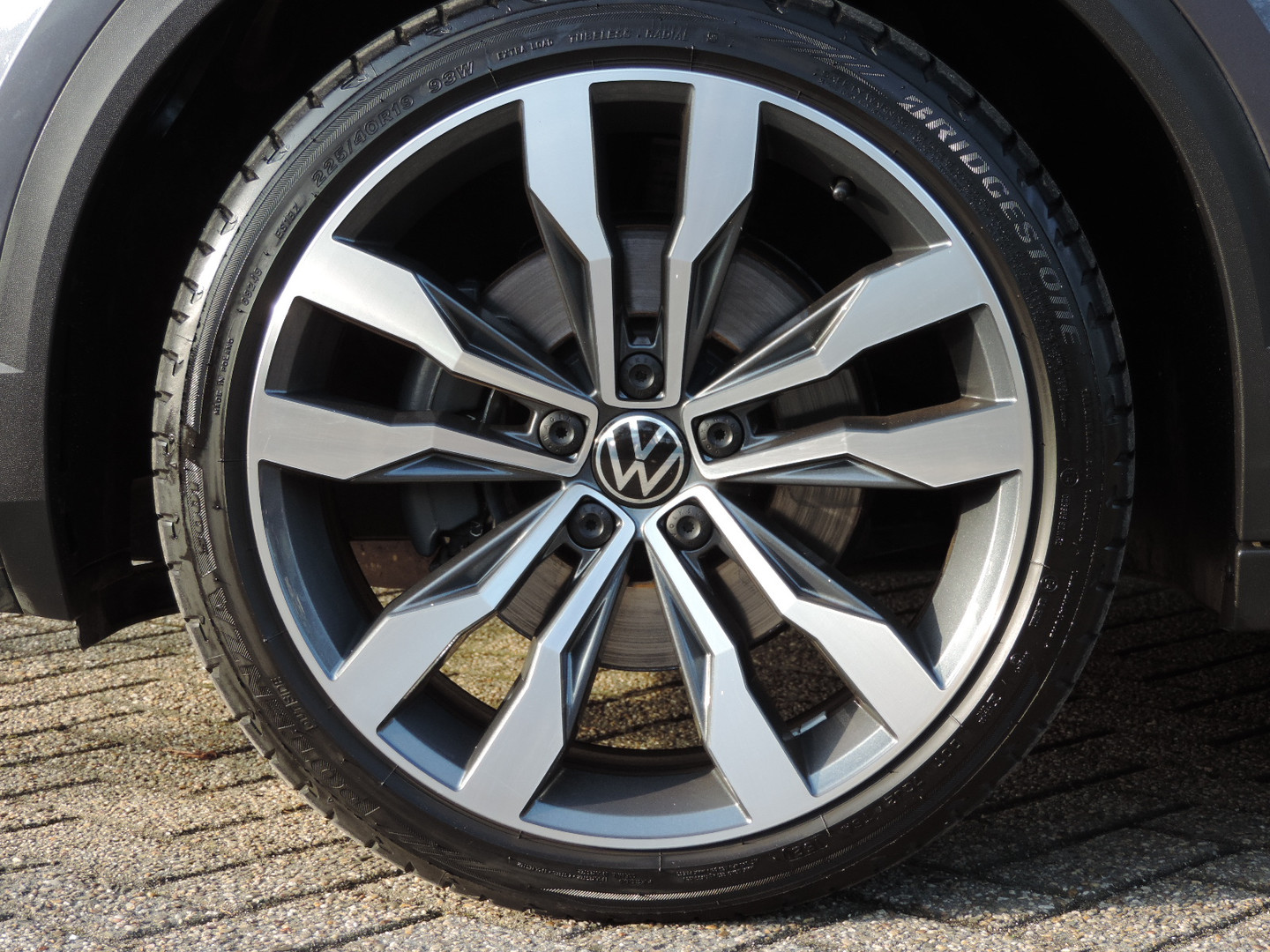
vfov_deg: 17.4
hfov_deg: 23.0
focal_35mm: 85
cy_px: 476
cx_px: 635
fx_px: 3119
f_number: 4
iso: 90
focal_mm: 15.1
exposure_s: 1/100
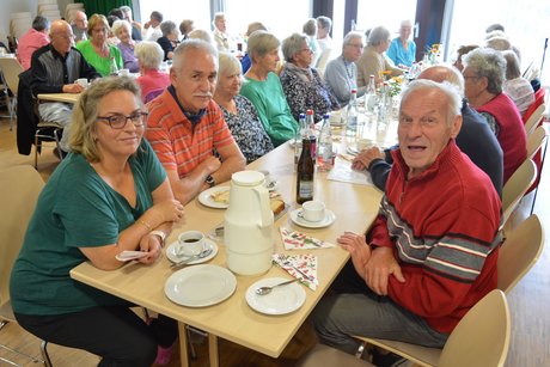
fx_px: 458
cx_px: 275
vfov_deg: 43.6
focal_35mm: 30
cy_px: 184
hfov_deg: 61.9
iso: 400
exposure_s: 1/20
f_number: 4.5
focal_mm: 20
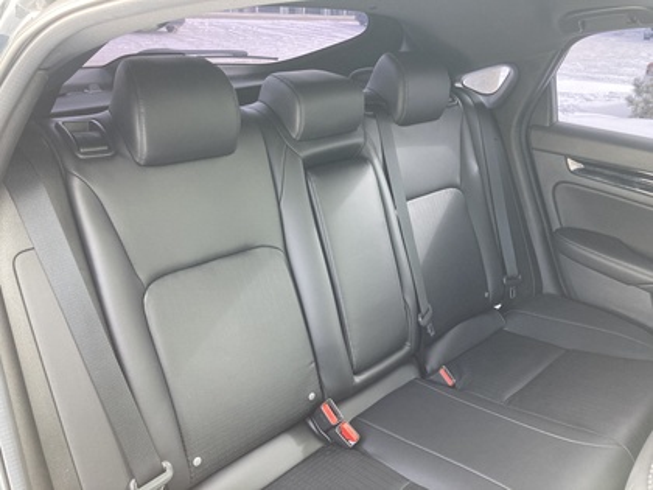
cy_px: 245
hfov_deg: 63.4
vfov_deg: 49.7
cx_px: 326
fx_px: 528
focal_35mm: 28
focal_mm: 3.99
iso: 80
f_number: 1.8
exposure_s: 1/83
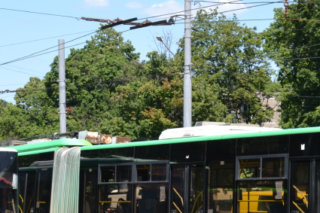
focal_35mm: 161
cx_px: 106
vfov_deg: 8.5
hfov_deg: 12.7
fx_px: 1430
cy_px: 40
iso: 100
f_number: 7.1
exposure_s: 1/200
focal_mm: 38
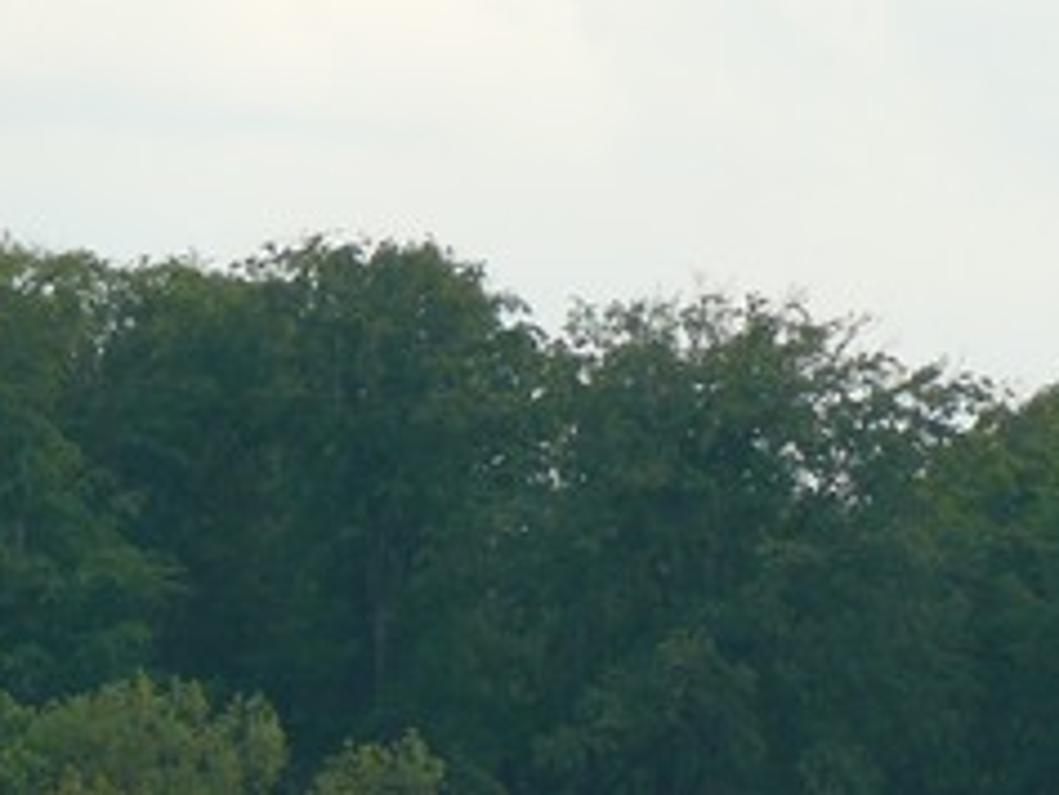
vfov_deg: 1.8
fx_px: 25282
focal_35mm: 826
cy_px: 929
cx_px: 1542
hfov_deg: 2.4
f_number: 4
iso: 100
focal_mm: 55.2
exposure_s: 1/200
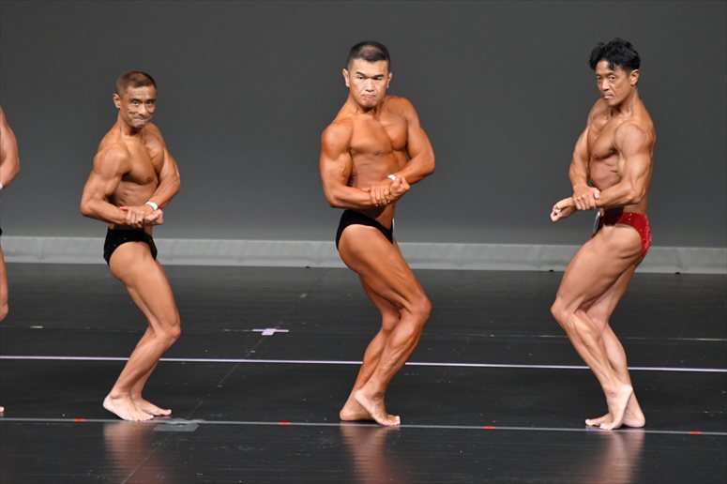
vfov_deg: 4.0
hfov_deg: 6.0
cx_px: 364
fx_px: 6964
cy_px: 242
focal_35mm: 345
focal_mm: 230
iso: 4000
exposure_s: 1/400
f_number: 5.6
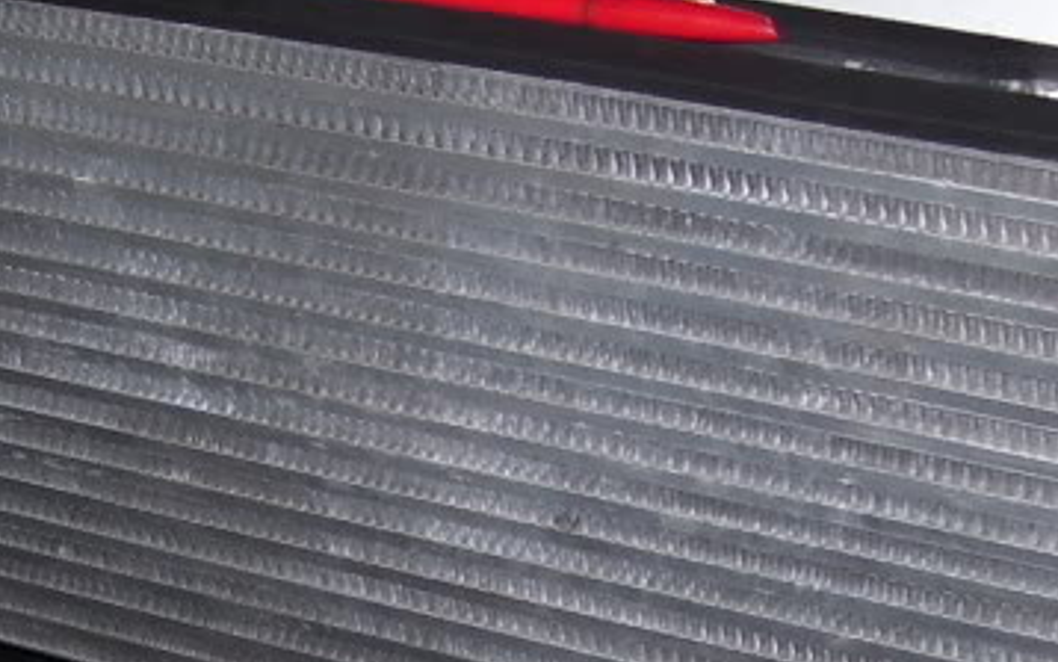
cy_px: 650
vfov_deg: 11.9
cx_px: 257
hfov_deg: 19.0
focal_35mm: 109
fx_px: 3144
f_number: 2.7
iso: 80
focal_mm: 6
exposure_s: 1/60
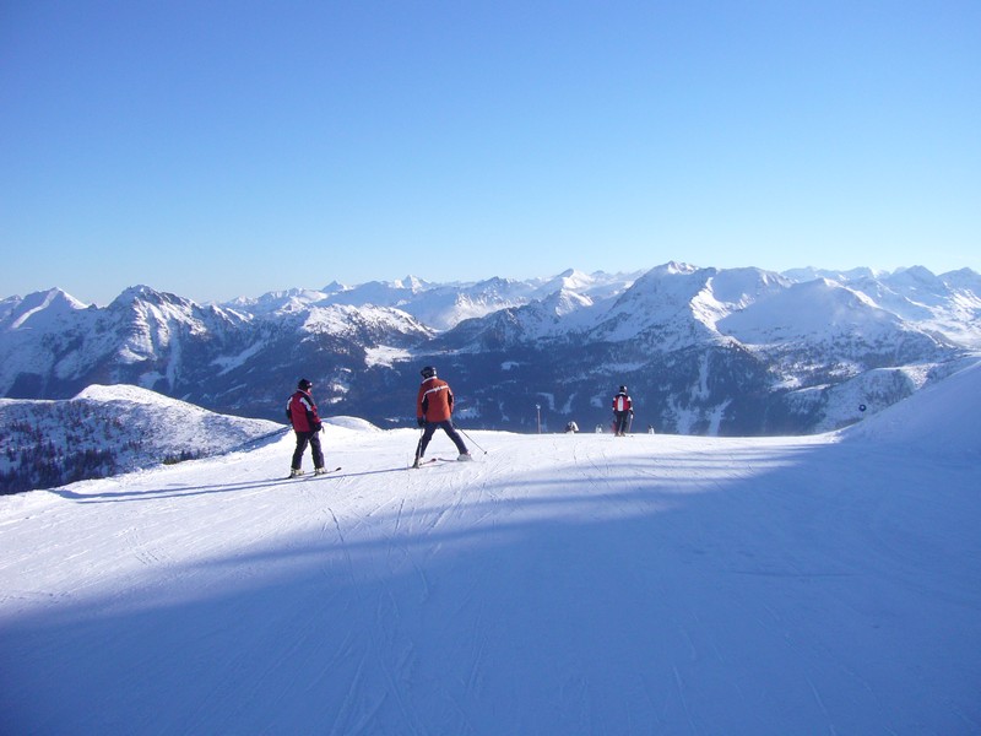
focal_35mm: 35
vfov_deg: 40.7
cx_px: 490
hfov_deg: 52.6
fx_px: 992
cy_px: 368
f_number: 5.6
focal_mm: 5.8
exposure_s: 1/640
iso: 100
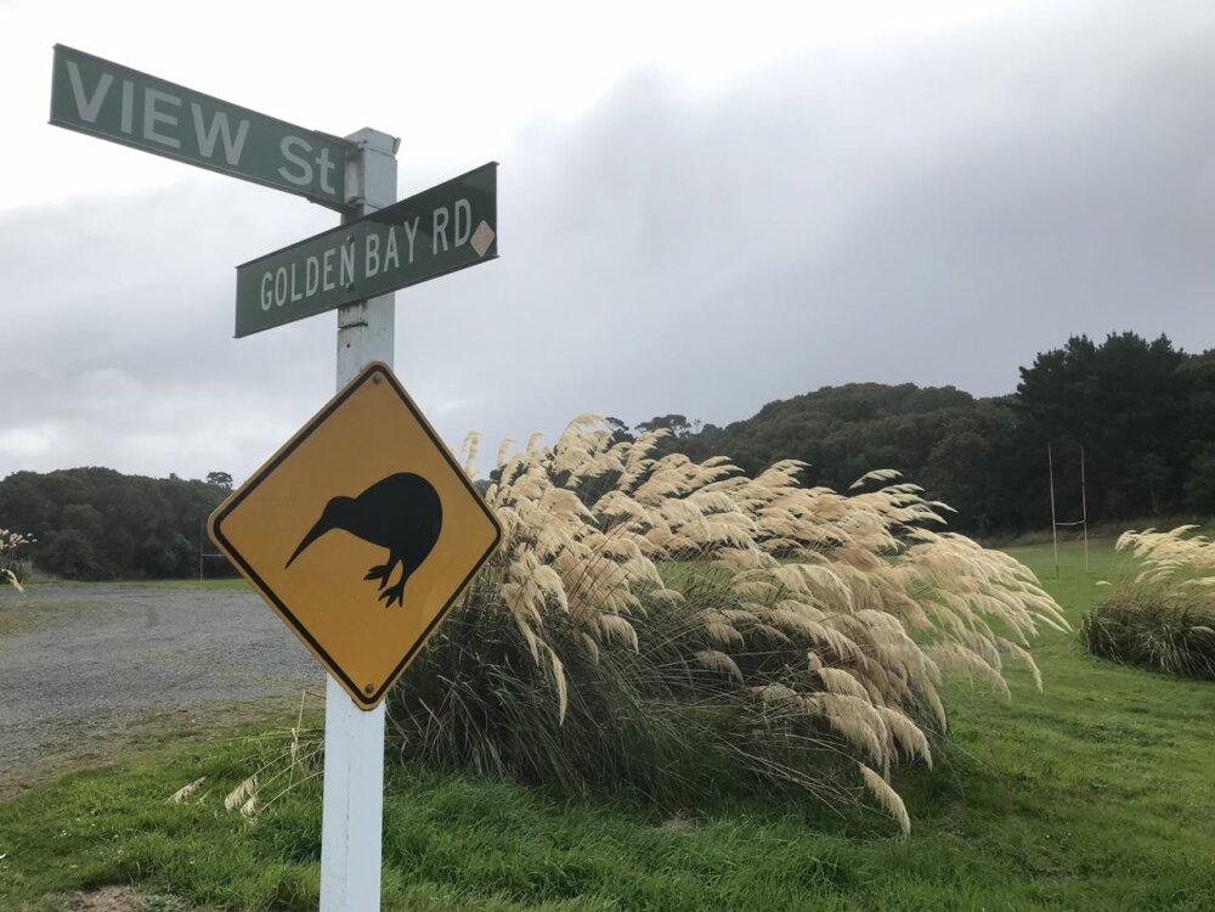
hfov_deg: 63.4
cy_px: 456
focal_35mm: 28
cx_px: 608
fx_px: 983
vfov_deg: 49.7
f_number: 1.8
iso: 20
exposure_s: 1/1742
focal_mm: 3.99
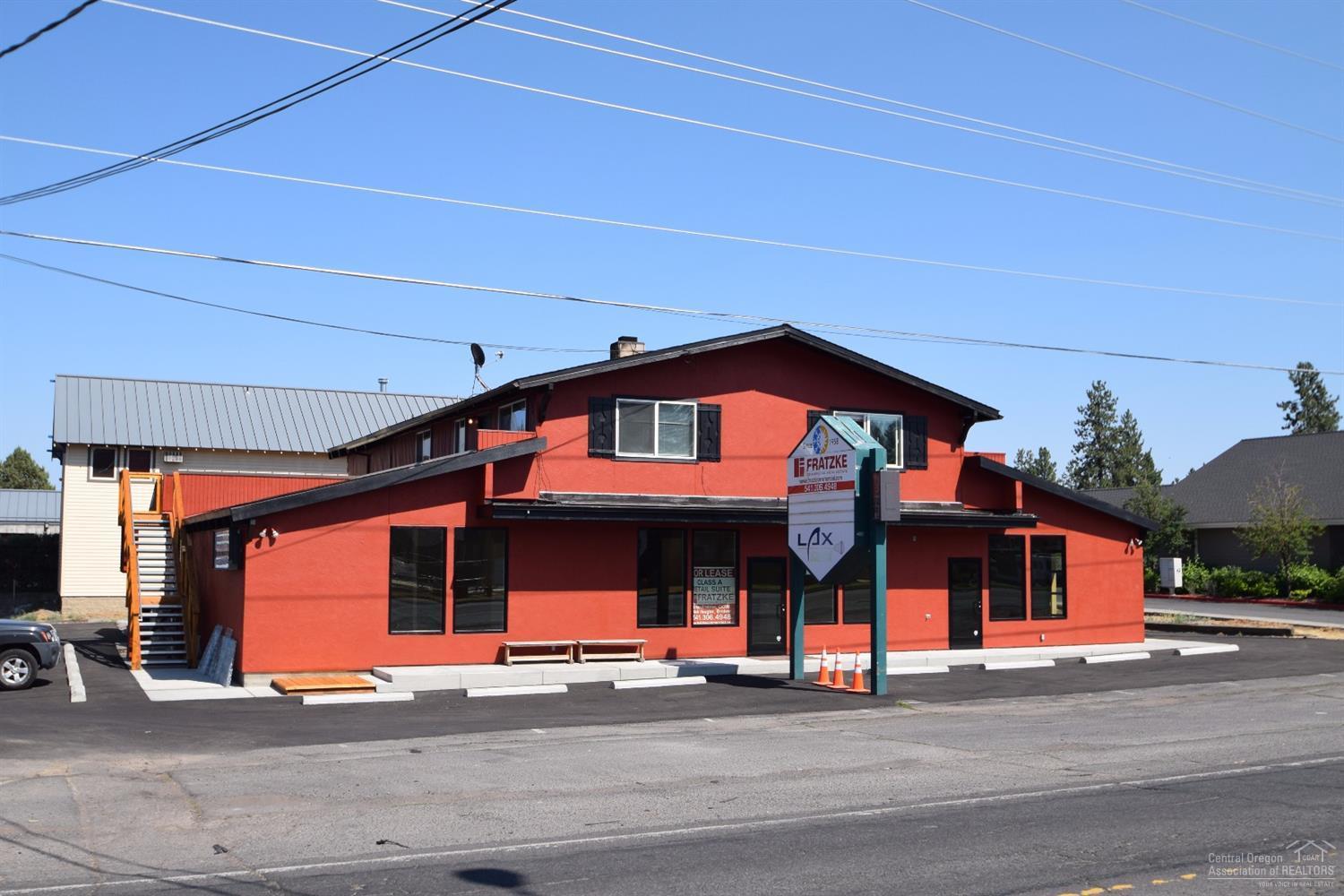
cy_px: 448
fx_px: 1344
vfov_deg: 36.9
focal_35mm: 36
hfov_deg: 53.1
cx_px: 672
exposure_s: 1/320
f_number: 9
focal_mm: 24
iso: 200
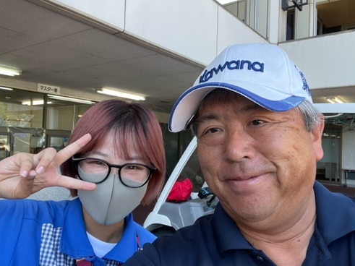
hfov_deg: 59.9
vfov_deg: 46.8
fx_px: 308
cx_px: 190
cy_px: 133
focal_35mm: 30
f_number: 2.2
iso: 64
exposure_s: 1/121
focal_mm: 2.71
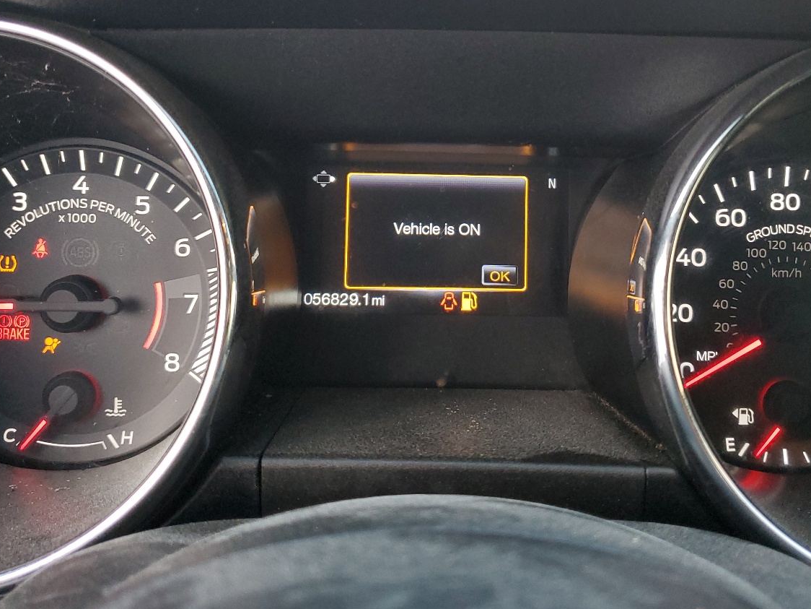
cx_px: 463
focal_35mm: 37
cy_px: 201
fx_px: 867
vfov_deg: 38.2
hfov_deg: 50.0
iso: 135
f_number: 1.5
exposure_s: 1/60.2
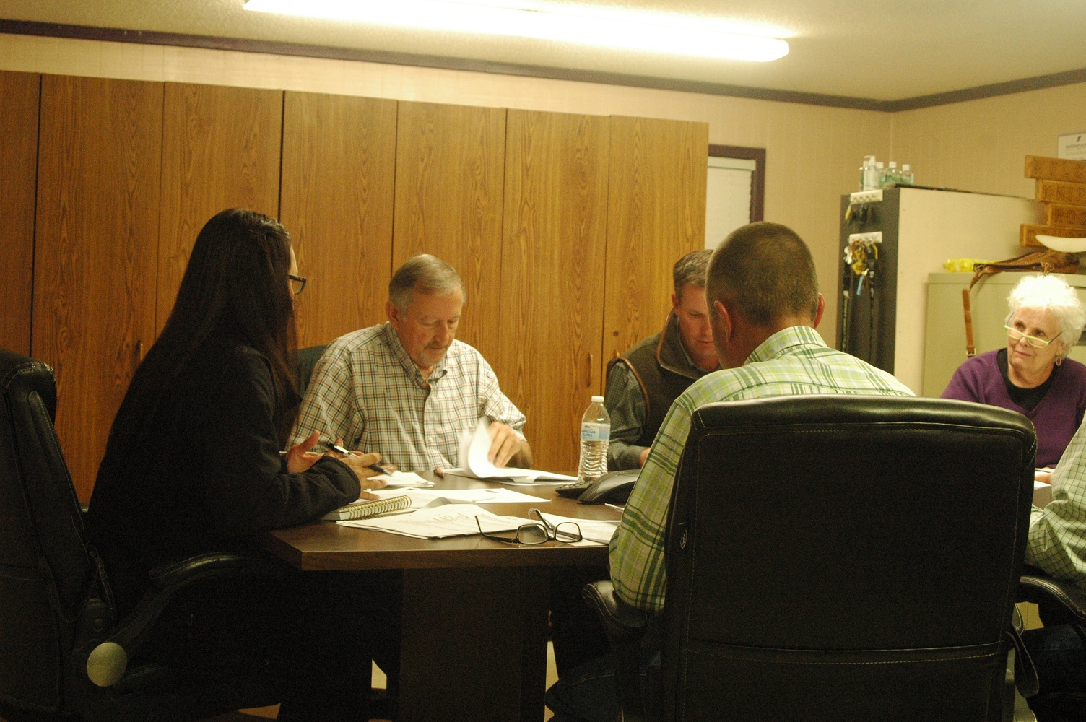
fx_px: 1718
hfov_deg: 35.1
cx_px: 543
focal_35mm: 57
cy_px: 361
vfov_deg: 23.7
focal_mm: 38
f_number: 5.6
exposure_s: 1/20
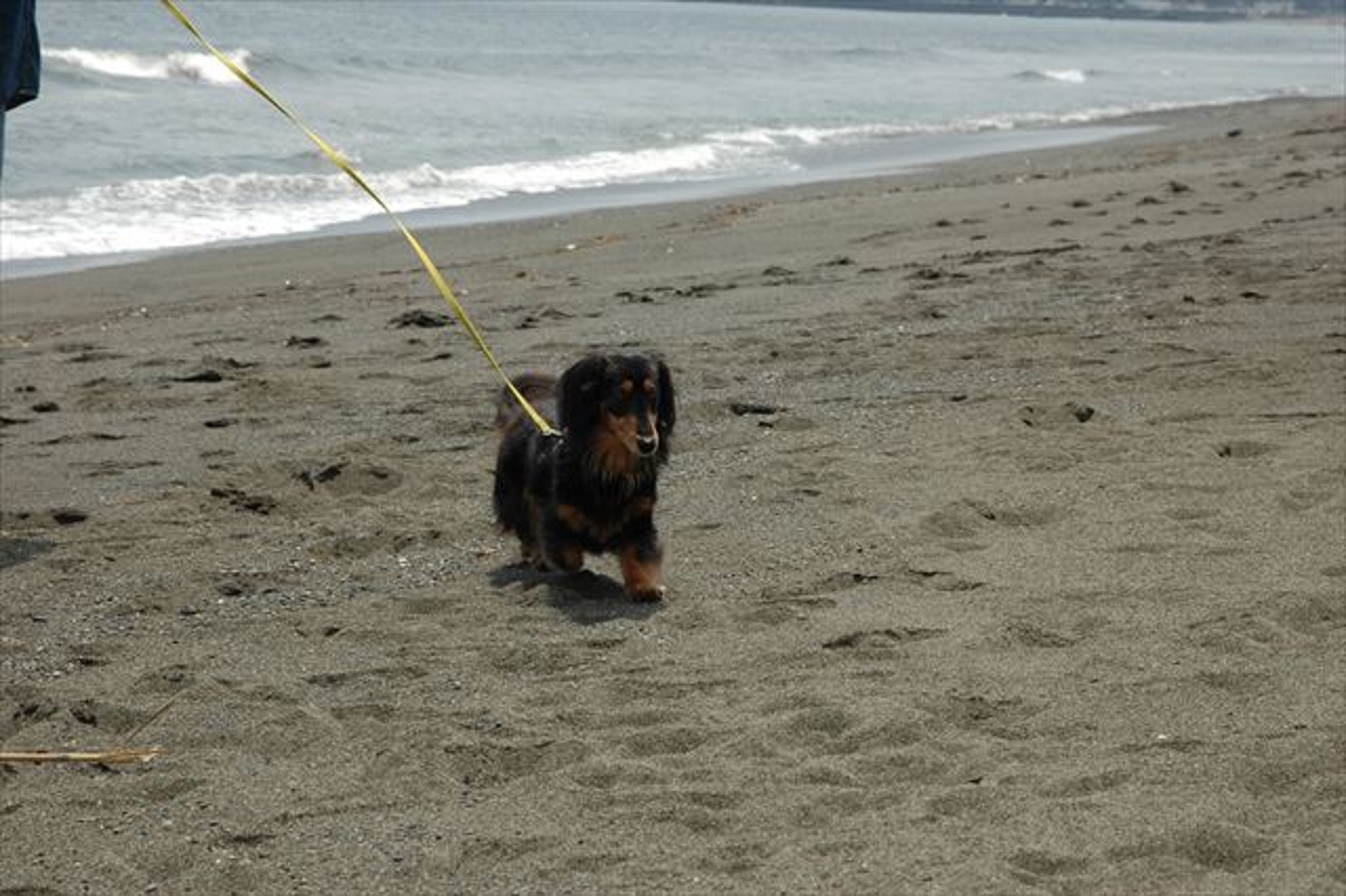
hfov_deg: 19.5
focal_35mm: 105
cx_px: 673
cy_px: 448
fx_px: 3924
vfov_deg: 13.0
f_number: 10
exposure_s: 1/400
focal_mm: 70
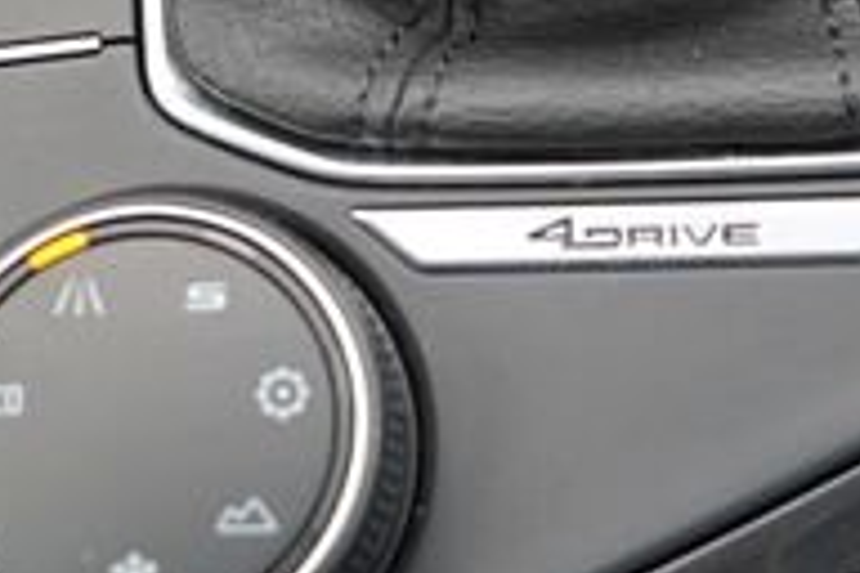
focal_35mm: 133
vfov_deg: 9.9
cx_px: 690
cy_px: -383
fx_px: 3177
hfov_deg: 15.3
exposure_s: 1/40
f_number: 3.2
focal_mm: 25
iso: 100
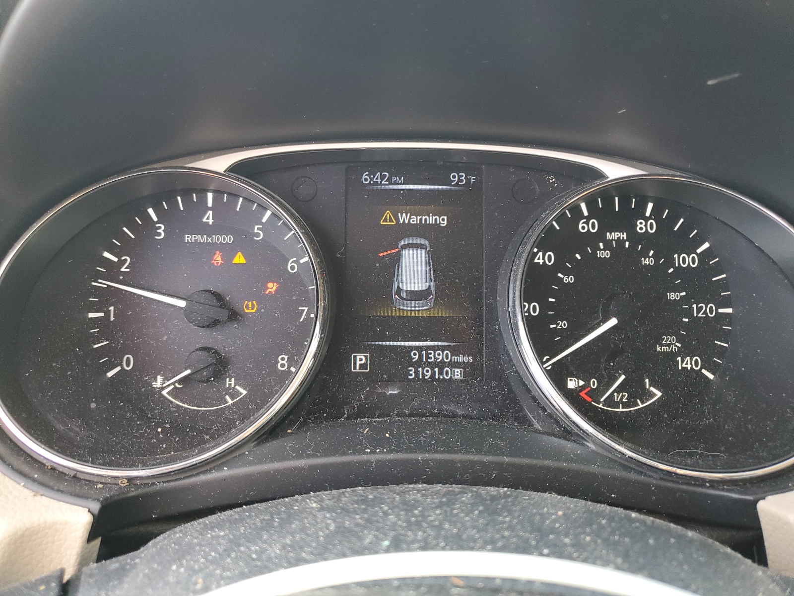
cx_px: 397
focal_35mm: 26
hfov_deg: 67.3
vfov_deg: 53.1
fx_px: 596
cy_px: 298
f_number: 1.5
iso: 112
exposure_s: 1/60.2
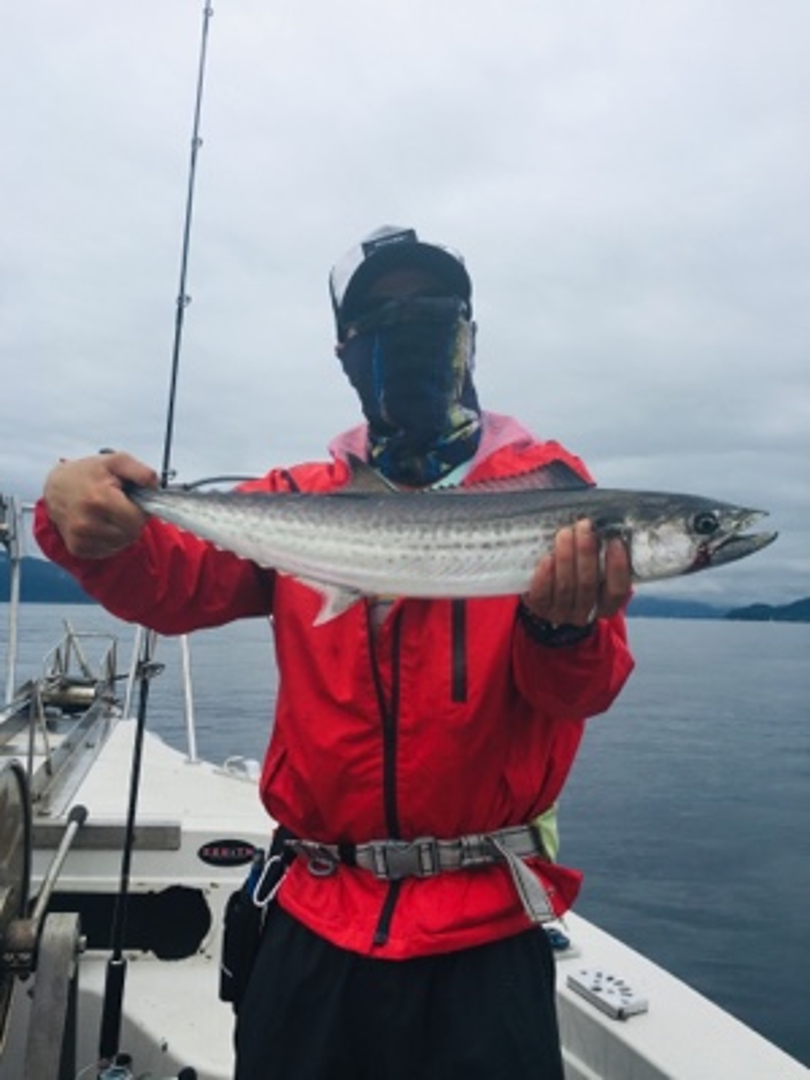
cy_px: 540
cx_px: 405
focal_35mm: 29
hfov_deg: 48.2
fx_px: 905
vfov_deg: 61.7
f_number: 2.2
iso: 25
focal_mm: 4.15
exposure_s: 1/1832
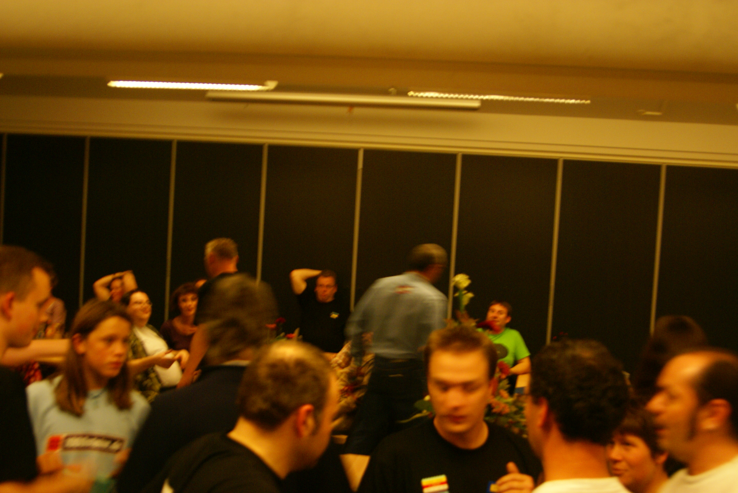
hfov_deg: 46.4
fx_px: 862
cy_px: 246
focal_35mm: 42
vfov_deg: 32.0
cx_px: 369
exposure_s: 1/15
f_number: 4
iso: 400
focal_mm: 28
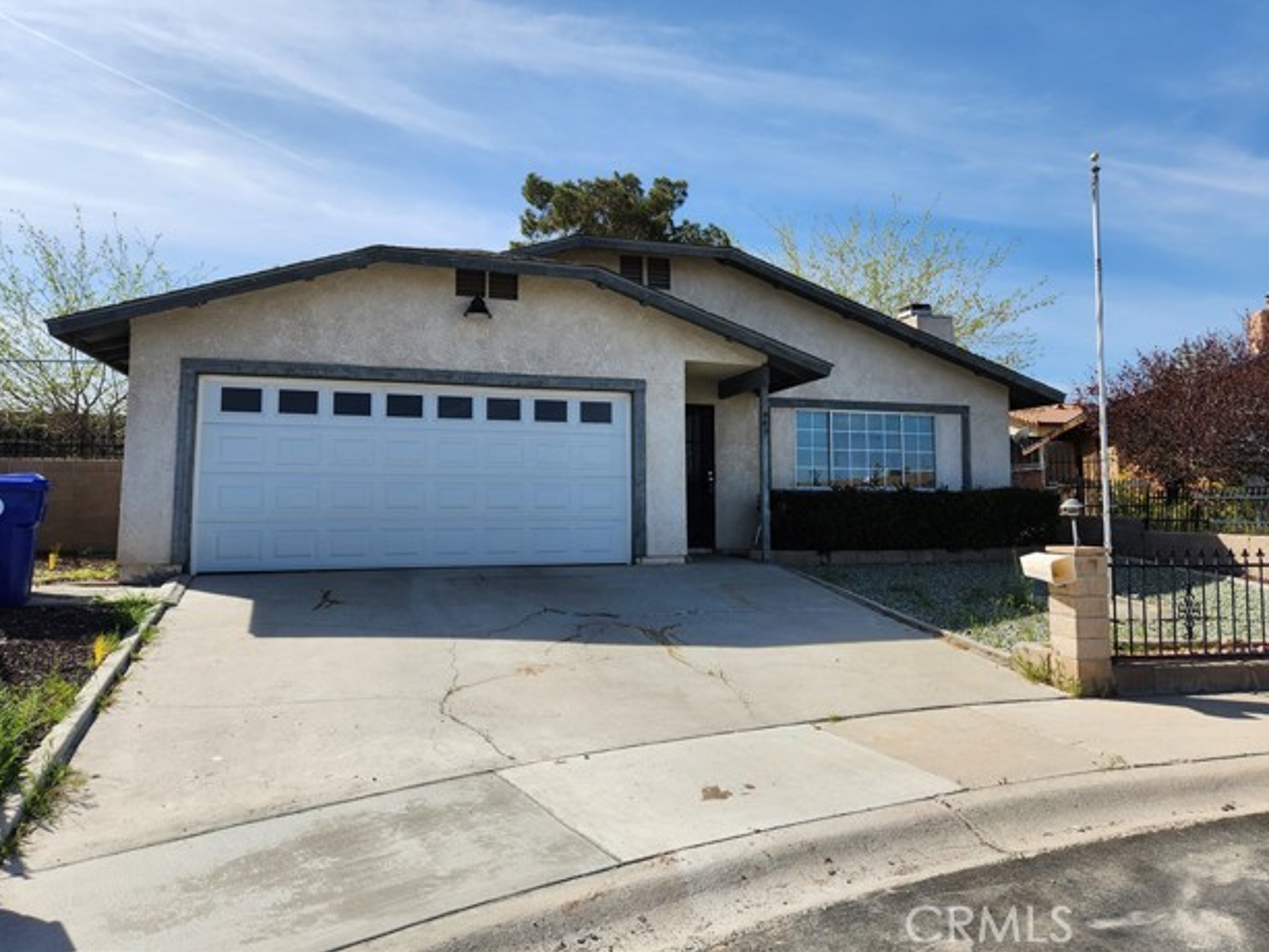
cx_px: 623
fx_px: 880
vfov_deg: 56.8
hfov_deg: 71.6
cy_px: 457
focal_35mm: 24
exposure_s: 1/2140
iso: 20
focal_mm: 5.4
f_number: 1.8
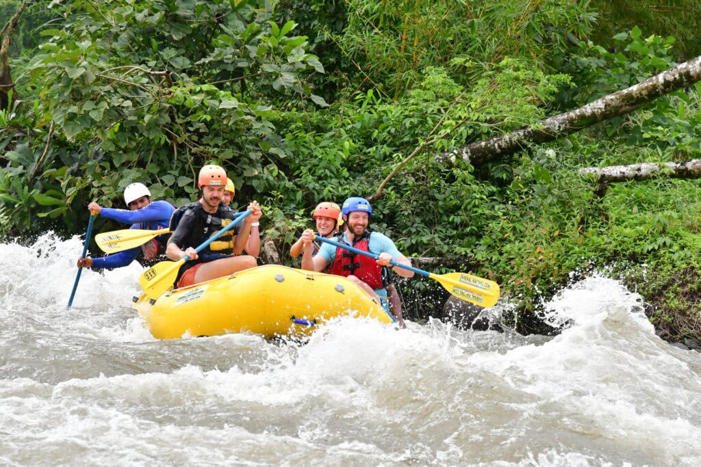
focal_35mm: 180
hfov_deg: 11.4
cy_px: 234
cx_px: 350
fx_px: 3505
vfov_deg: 7.6
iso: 1600
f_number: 6.3
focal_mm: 120
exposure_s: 1/2000
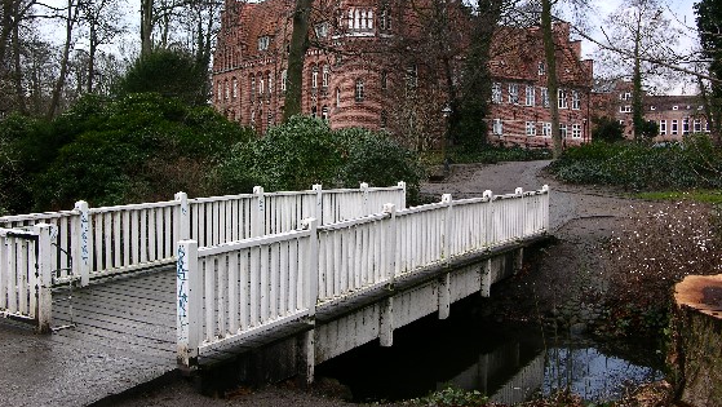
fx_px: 766
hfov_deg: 50.4
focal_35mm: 40
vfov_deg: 29.6
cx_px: 344
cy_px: 146
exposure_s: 1/28.2
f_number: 4
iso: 50
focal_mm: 8.9
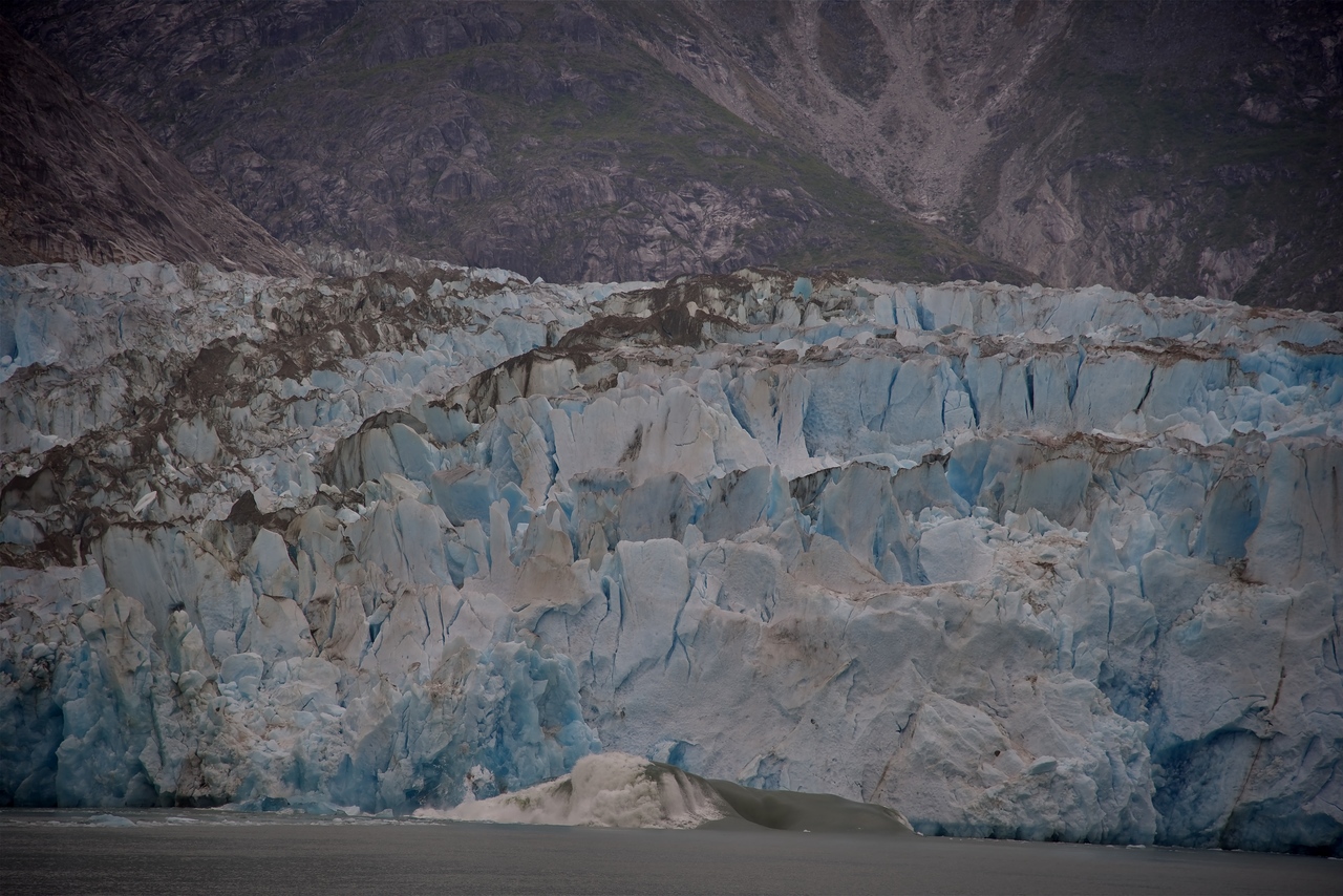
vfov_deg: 11.4
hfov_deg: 17.1
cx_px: 672
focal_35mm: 120
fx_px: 4477
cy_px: 448
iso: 125
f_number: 4
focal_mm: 120
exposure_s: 1/250
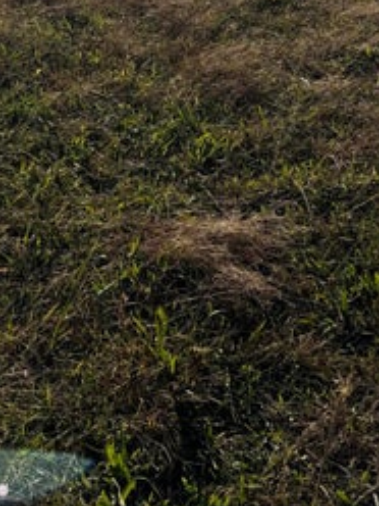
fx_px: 905
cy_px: -124
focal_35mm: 62
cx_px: -49
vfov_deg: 27.0
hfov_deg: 22.2
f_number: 1.78
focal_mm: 6.76
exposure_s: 1/10417
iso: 80
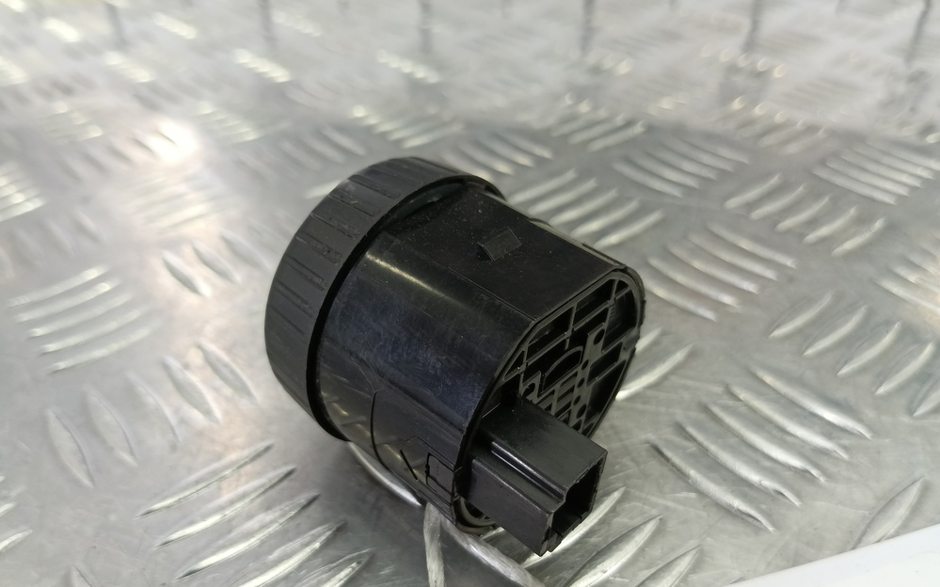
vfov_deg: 48.9
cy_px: 356
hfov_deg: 72.5
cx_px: 460
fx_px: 640
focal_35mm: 25
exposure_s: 1/50
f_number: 1.6
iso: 137
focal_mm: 4.11
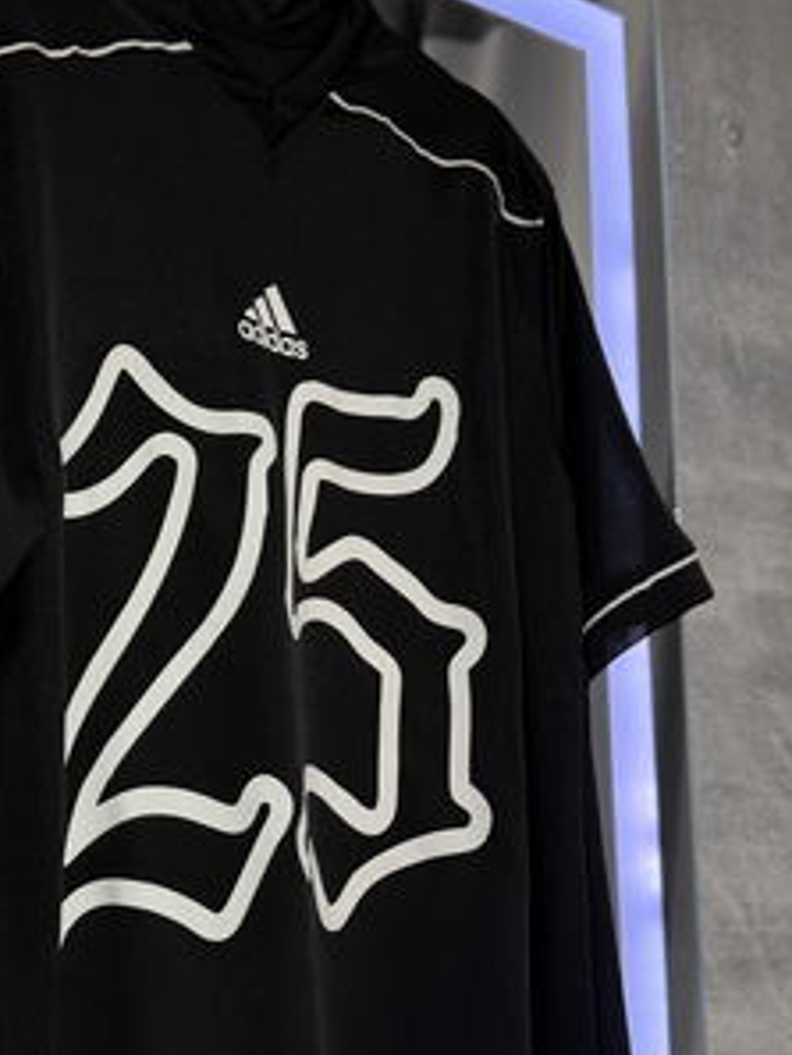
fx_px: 1311
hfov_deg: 33.2
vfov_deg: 43.6
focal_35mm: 43
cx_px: 234
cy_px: 627
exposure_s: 1/50
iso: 200
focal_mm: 6.76
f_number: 1.78
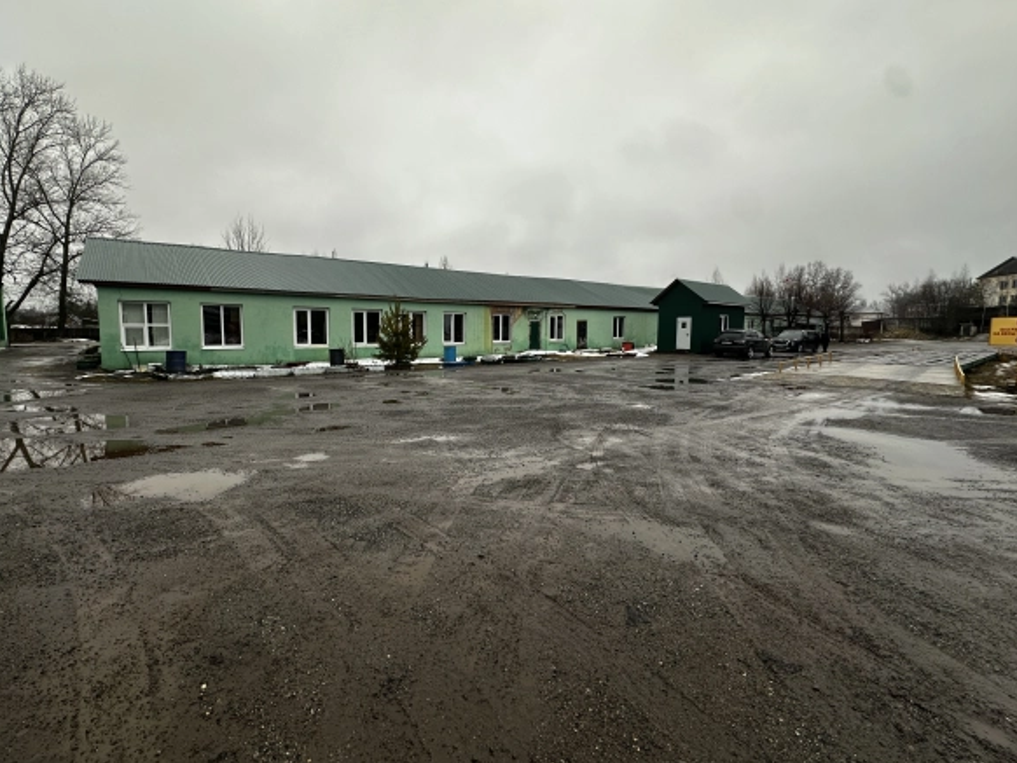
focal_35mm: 15
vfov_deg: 81.7
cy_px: 365
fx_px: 441
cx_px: 479
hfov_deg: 98.0
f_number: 2.2
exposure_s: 1/161
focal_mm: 2.22
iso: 40
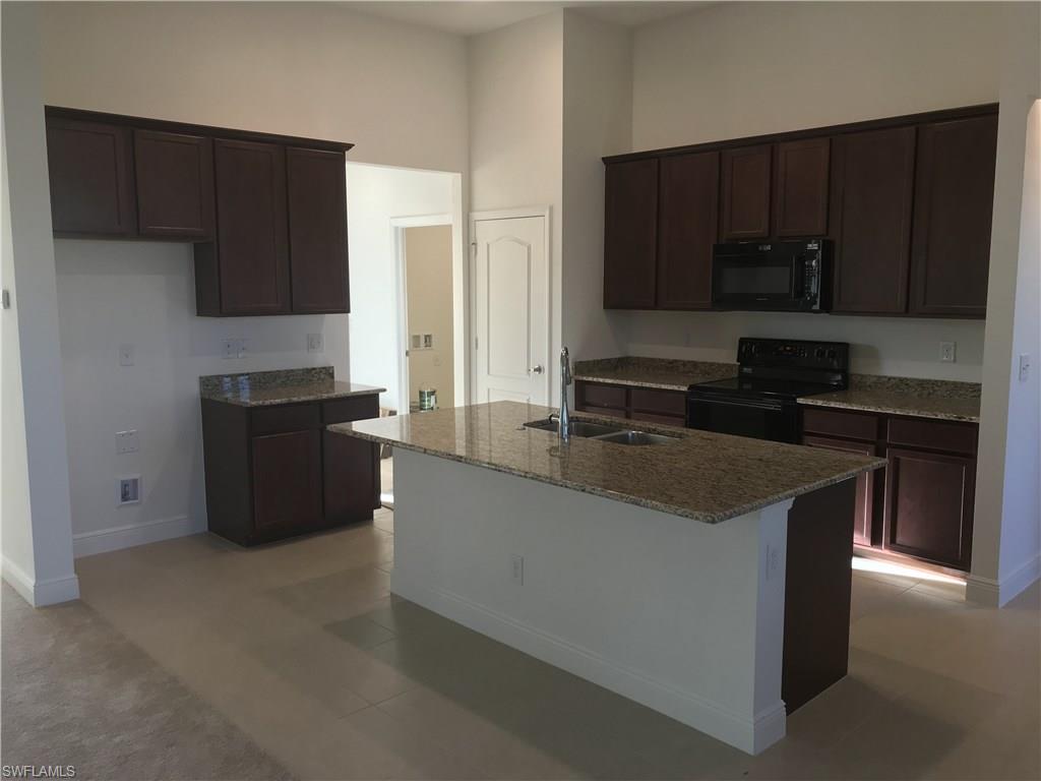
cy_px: 390
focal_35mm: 28
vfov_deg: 49.7
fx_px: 842
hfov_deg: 63.4
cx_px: 520
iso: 25
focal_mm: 4
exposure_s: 1/40
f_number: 1.8
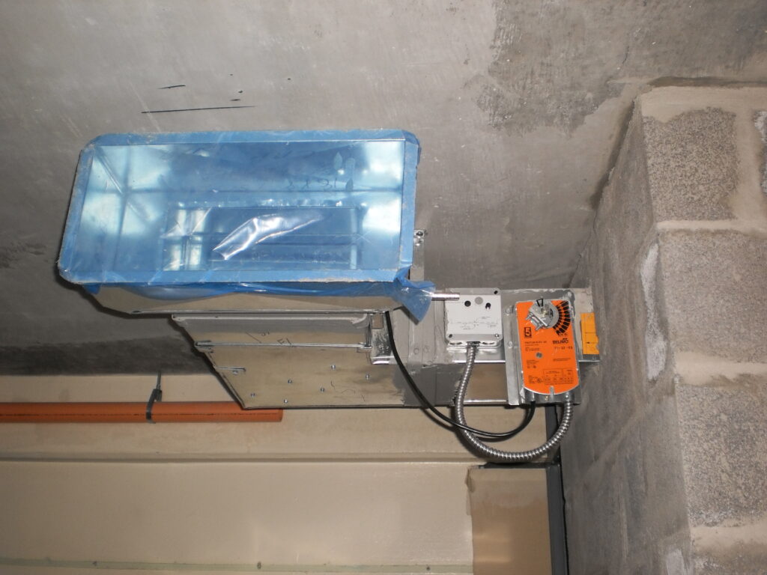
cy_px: 288
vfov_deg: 34.3
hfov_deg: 44.8
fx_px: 931
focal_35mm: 42
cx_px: 384
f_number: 3.5
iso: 125
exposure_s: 1/30
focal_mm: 7.4
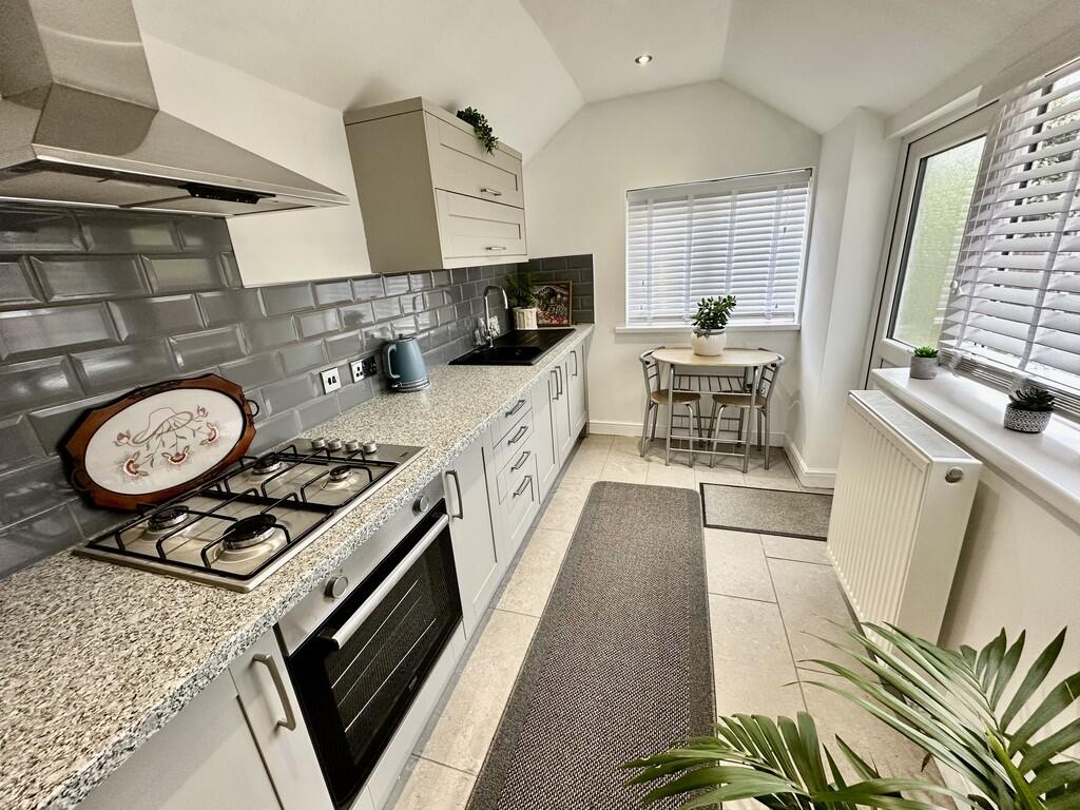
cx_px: 540
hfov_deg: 102.1
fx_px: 437
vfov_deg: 85.7
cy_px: 405
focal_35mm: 14
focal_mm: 2.22
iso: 200
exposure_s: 1/99
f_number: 2.2
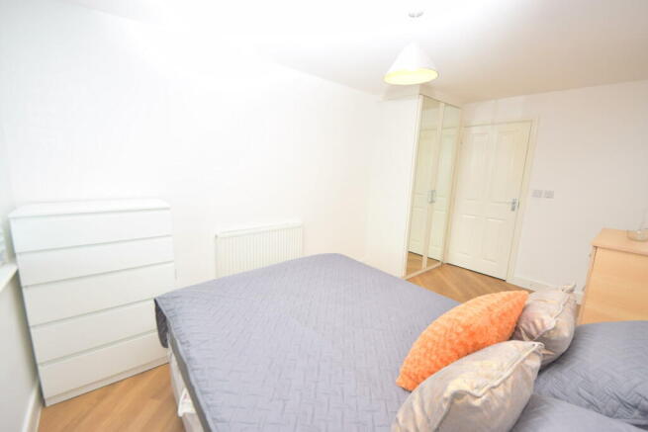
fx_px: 351
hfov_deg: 85.4
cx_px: 324
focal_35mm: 20
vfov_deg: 63.2
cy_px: 216
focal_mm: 13
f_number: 5
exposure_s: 1/125
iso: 400
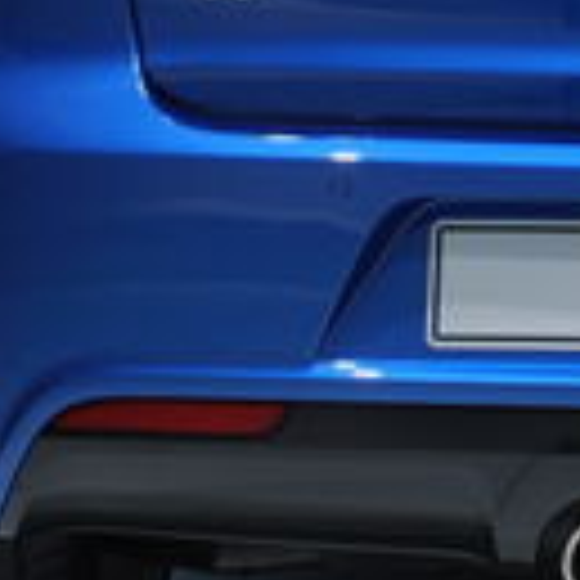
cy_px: 9
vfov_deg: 8.6
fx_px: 3829
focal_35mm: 202
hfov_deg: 8.5
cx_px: 787
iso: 125
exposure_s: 1/125
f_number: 5.6
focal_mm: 32
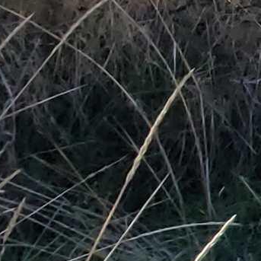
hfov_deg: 8.1
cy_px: -245
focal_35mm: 103
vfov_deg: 14.4
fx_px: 879
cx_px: 1052
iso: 64
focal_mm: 2.2
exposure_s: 1/1000
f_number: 2.2
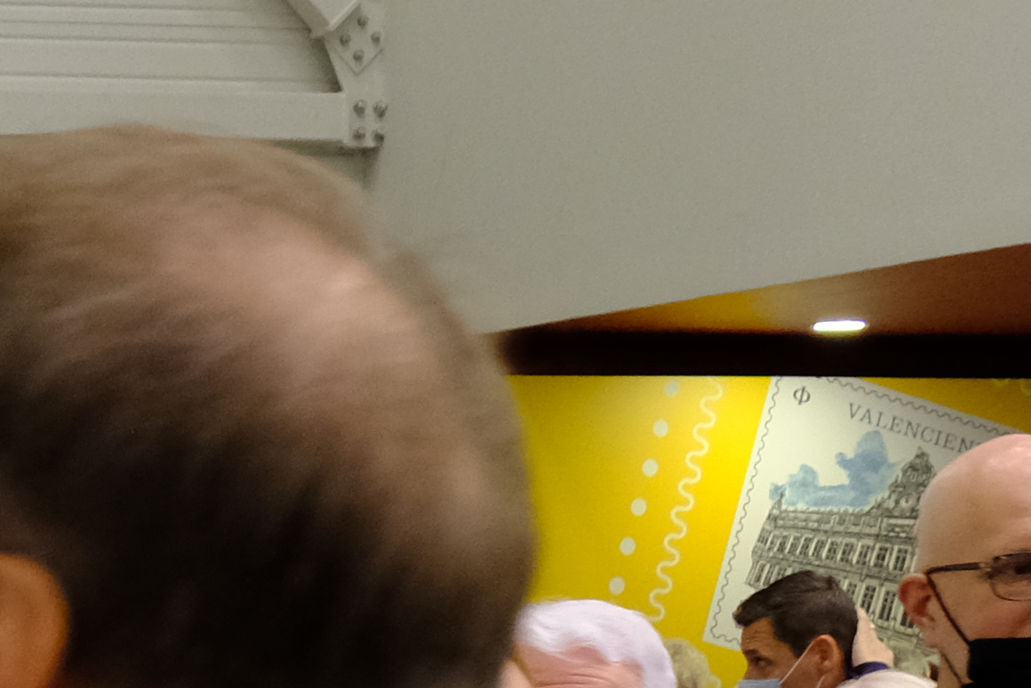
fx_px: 4238
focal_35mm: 148
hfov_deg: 12.6
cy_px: 1309
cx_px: -820
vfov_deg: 8.8
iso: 2000
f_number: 4.5
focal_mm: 19
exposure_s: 1/42
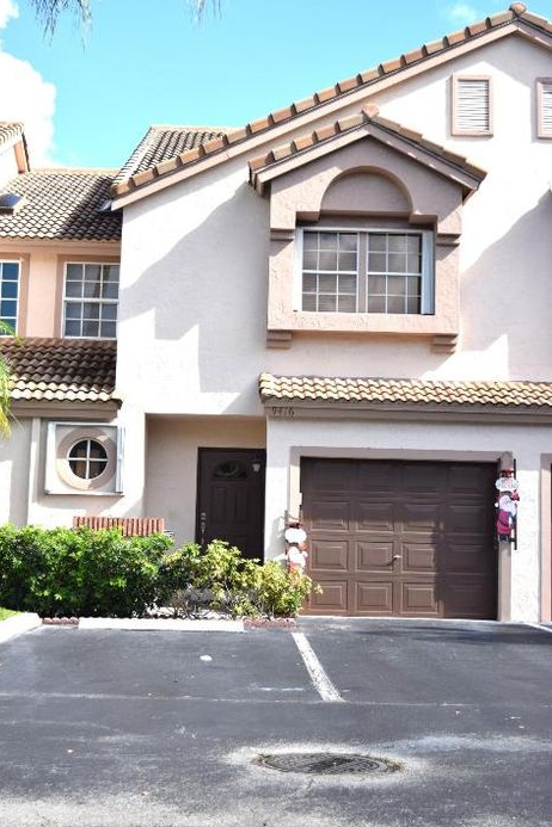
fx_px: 1196
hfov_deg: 26.0
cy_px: 412
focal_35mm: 52
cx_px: 257
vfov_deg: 38.2
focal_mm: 32
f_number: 5.6
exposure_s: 1/1600
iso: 400
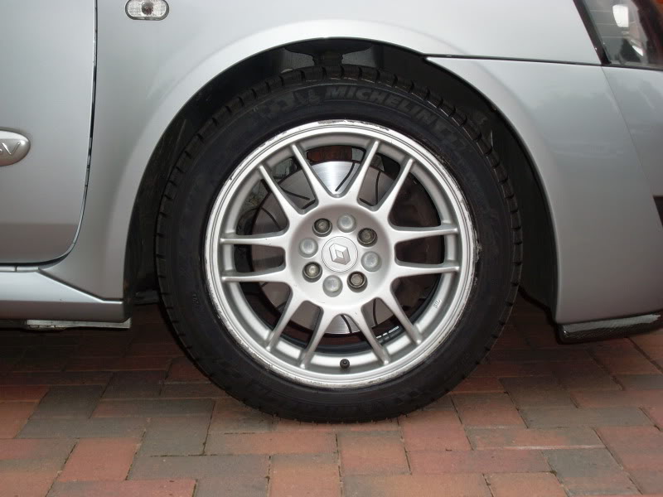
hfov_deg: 27.4
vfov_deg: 20.7
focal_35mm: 71
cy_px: 248
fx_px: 1360
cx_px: 332
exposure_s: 1/60
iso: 100
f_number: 4.2
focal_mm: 11.7
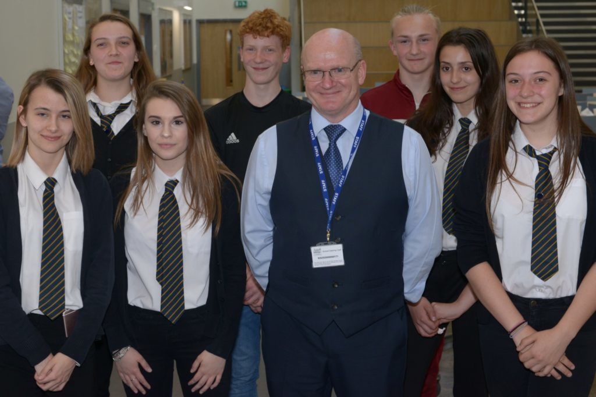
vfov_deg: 27.0
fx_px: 827
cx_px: 298
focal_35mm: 50
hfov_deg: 39.6
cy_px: 198
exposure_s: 1/40
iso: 800
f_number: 8
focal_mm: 50
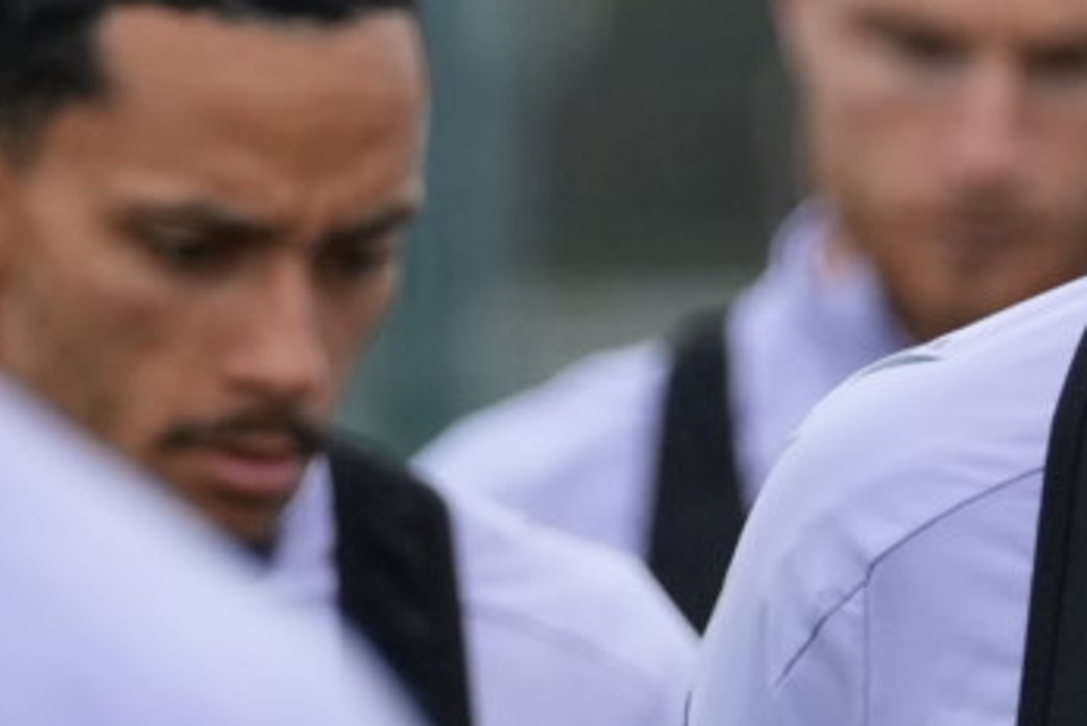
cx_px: 1536
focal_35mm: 2274
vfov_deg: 0.6
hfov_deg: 0.9
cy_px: 151
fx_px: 68700
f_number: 6.3
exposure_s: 1/1000
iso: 1000
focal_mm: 324.2
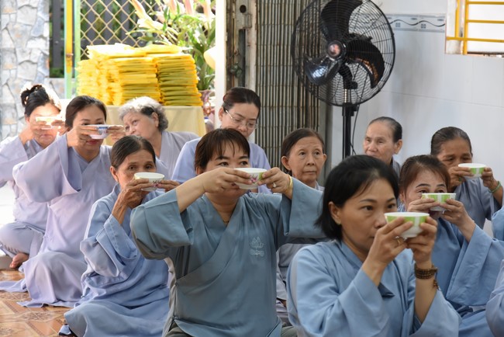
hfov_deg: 20.8
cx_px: 252
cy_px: 168
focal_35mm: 98
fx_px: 1373
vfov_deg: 14.0
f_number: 5.6
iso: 1600
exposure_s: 1/125
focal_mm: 98
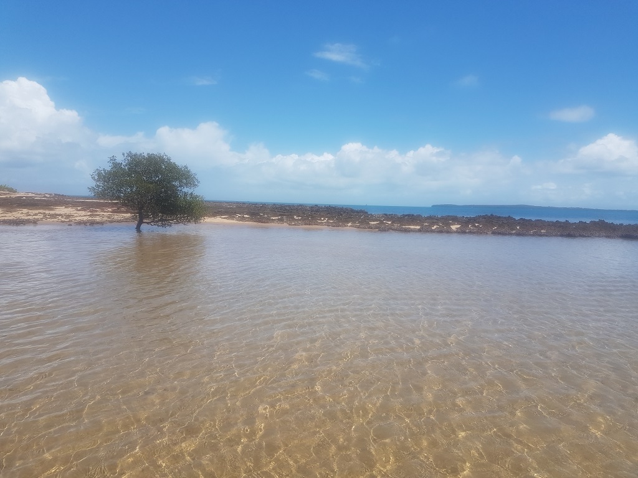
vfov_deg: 53.1
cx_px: 319
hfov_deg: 67.3
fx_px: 479
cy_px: 239
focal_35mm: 26
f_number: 1.7
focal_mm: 4.2
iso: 40
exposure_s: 1/2872
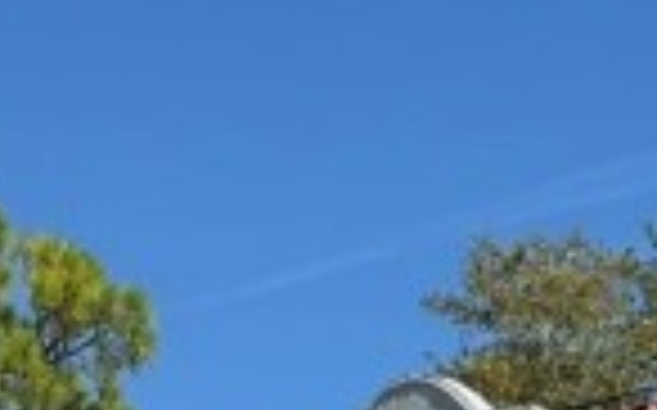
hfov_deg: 11.8
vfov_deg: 6.7
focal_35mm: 178
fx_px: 3185
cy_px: 1176
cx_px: 369
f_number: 1.78
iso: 80
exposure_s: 1/4673
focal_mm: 6.76
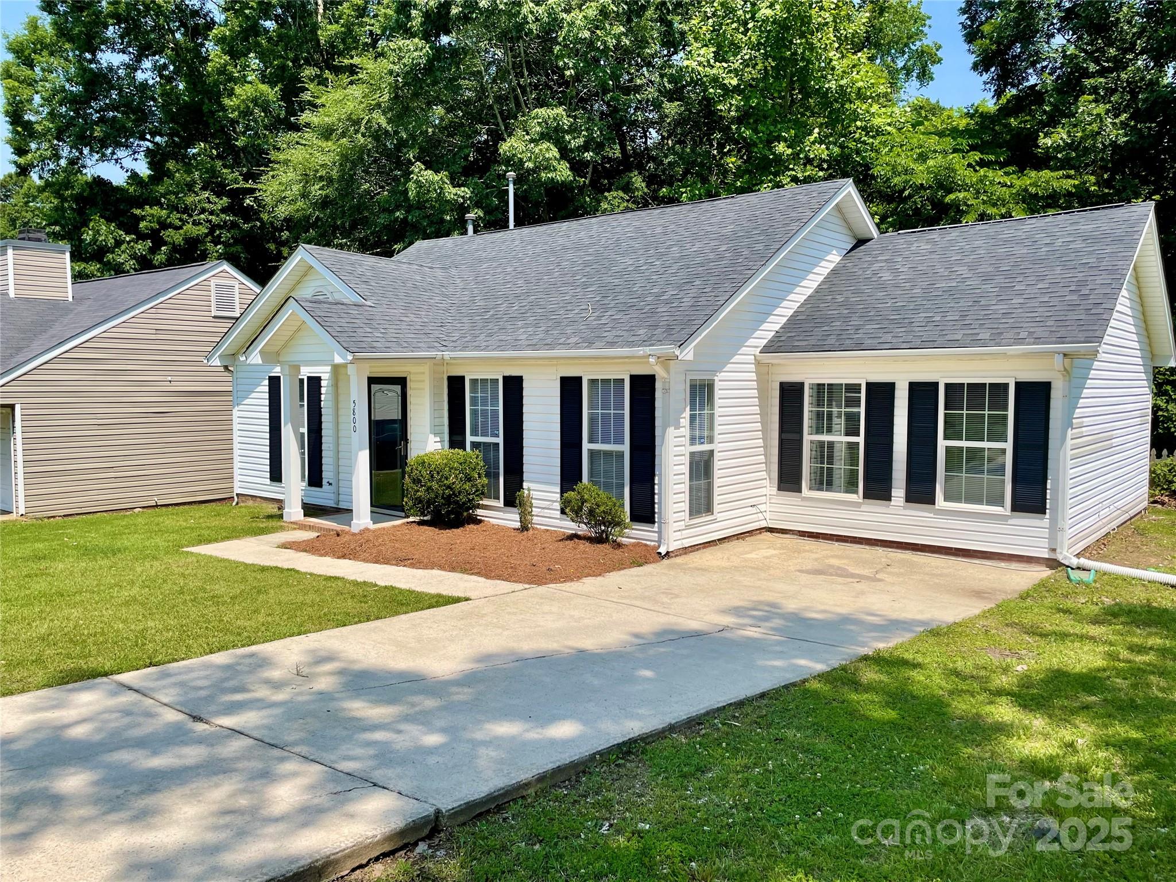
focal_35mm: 26
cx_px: 588
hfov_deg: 67.3
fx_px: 883
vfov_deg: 53.1
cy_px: 441
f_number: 1.6
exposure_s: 1/3731
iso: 32
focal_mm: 4.2
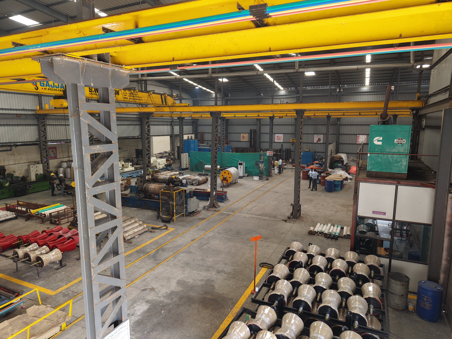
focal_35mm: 24
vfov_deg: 56.8
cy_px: 170
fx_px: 313
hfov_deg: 71.6
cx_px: 226
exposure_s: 1/20
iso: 150
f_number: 1.8
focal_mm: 8.67
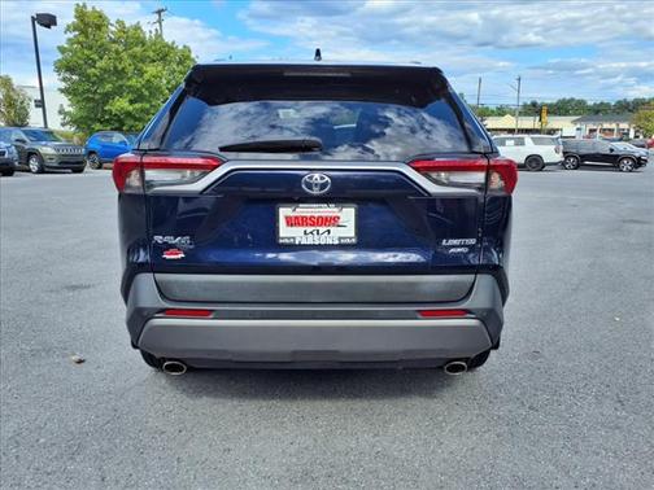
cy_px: 245
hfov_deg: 65.3
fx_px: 510
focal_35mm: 27
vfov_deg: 51.4
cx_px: 327
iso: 40
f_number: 1.9
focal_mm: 3.58
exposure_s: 1/909
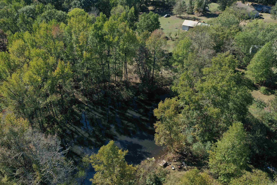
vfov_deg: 46.4
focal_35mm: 28
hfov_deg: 65.5
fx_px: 215
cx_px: 138
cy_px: 92
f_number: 5
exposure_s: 1/50
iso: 100
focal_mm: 10.26
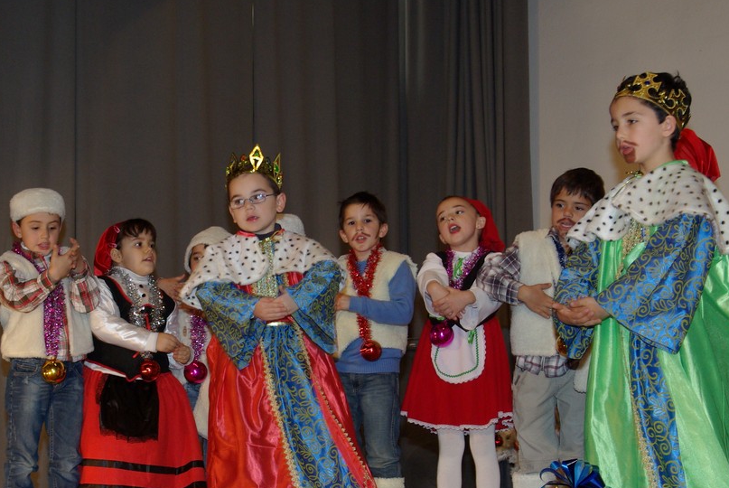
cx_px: 219
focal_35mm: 74
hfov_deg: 27.2
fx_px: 1496
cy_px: 331
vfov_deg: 18.5
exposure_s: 1/45
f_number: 5.6
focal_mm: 31
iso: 400
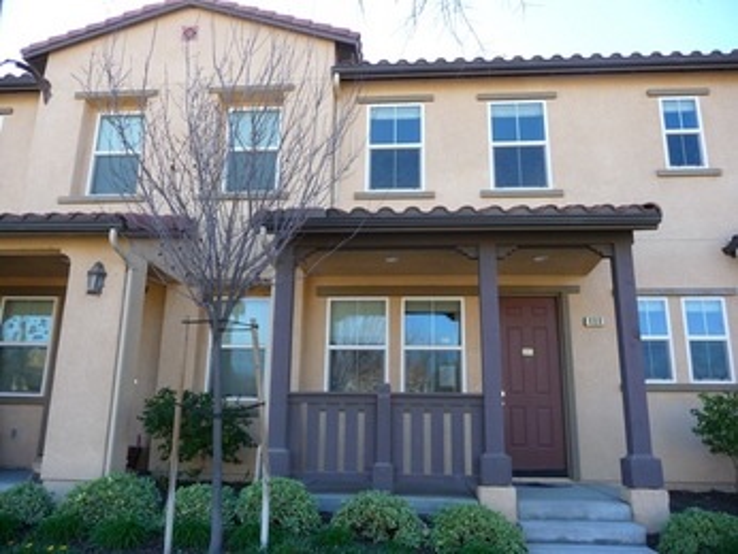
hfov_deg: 63.4
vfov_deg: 49.8
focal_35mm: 28
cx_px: 369
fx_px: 597
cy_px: 277
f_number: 3.3
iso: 100
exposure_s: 1/160
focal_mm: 4.7
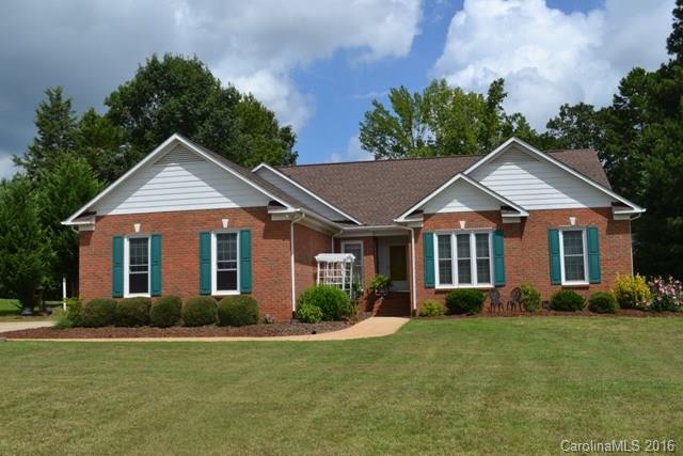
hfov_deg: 53.1
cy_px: 228
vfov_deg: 36.9
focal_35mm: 36
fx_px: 683
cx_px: 342
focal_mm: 24
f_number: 9
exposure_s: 1/320
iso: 100
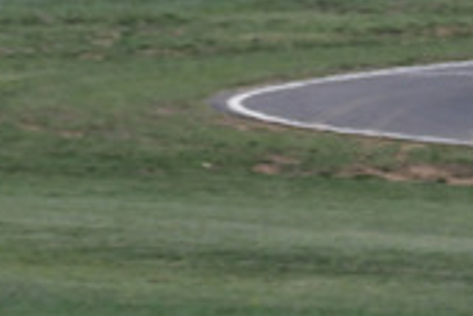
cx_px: 844
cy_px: 538
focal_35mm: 3519
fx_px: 46232
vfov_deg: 0.4
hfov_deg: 0.6
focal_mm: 500
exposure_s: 1/640
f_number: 10
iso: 320
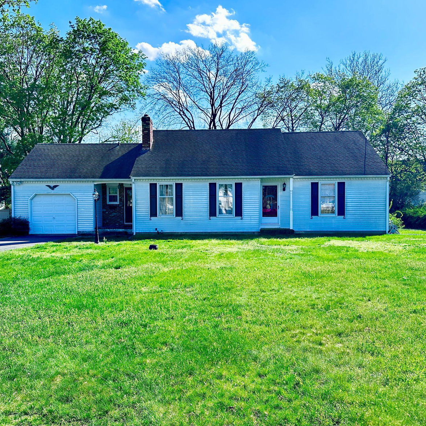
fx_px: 404
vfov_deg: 55.6
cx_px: 203
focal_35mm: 29
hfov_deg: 55.6
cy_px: 214
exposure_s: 1/1639
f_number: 1.78
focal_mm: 6.86
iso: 80
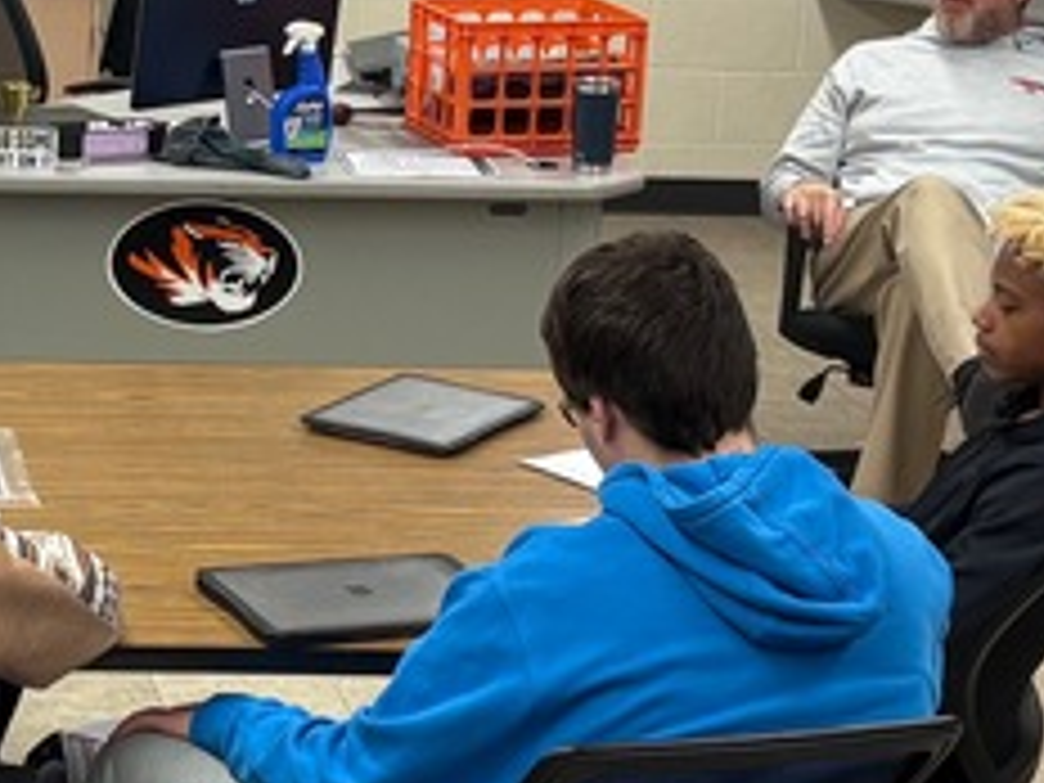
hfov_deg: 16.7
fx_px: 3468
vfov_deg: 12.8
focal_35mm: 115
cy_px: 212
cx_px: -45
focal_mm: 5.96
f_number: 1.6
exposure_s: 1/120
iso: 100
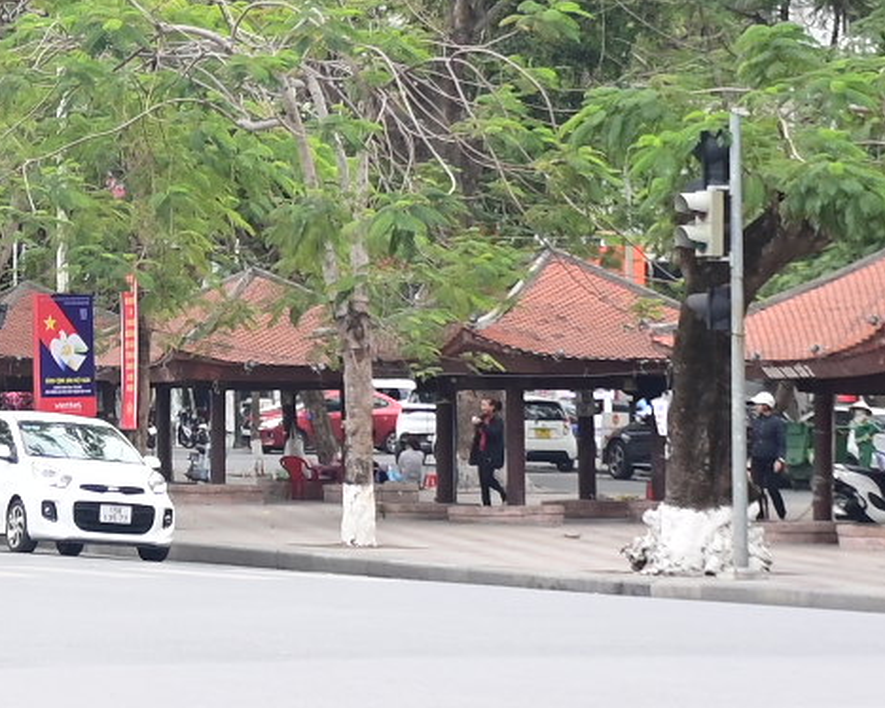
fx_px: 4664
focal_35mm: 178
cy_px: 223
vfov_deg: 8.7
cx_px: -451
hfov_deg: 10.5
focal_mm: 30
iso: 200
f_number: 4
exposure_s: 1/200
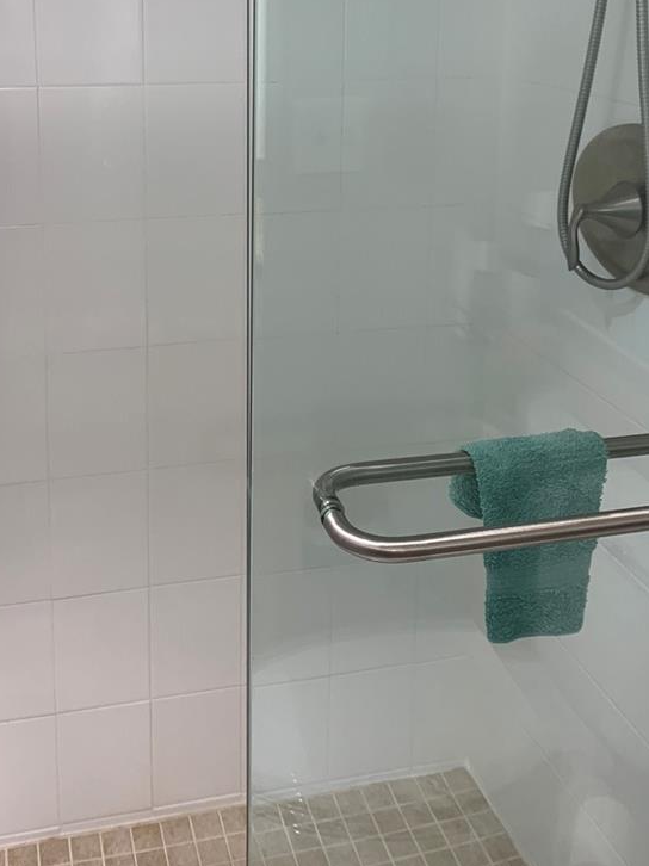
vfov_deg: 42.2
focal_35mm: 43
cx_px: 256
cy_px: 193
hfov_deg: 33.5
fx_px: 1076
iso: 80
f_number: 1.8
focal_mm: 4.25
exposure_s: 1/60
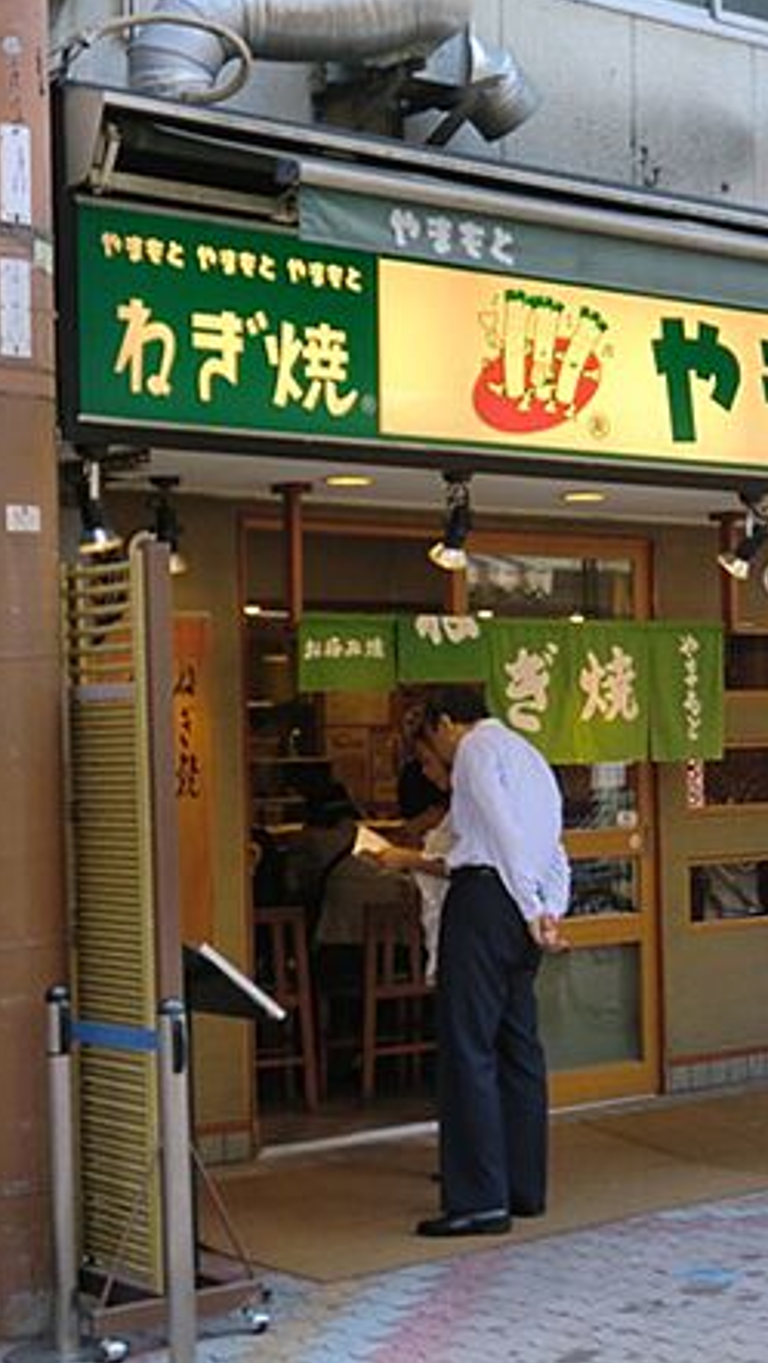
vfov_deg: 32.3
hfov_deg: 18.1
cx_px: 759
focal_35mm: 65
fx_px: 2351
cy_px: 682
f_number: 3.4
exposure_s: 1/80
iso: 64
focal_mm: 7.91
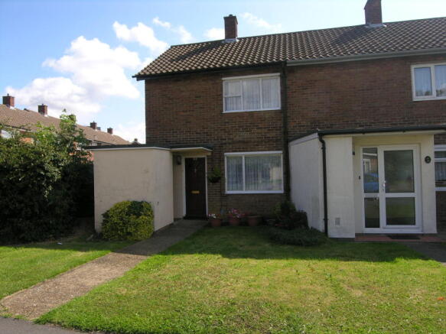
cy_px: 167
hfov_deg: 71.6
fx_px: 309
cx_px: 223
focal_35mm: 24
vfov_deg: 56.8
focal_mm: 6.1
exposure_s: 1/190
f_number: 5.7
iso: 50
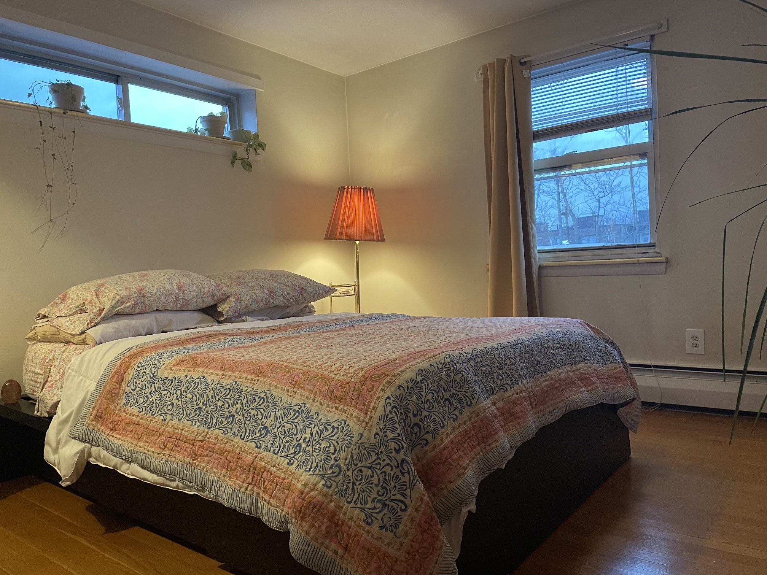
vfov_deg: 53.1
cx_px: 384
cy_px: 288
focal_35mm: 26
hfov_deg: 67.3
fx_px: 576
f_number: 1.6
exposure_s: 1/60
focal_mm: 4.2
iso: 320
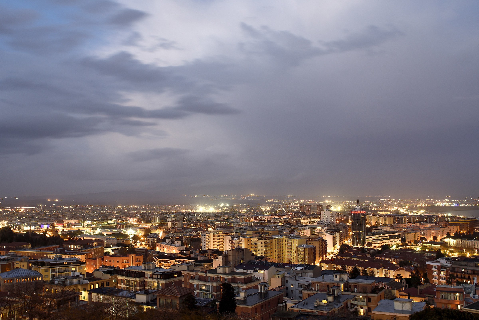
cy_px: 160
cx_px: 240
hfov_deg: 53.1
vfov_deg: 36.9
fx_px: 479
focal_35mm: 36
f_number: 8
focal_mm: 24
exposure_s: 8
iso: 100
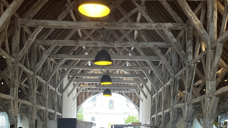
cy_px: 132
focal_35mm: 49
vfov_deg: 23.3
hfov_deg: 42.1
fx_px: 296
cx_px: 111
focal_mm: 5.1
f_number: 1.6
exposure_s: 1/100
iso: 64
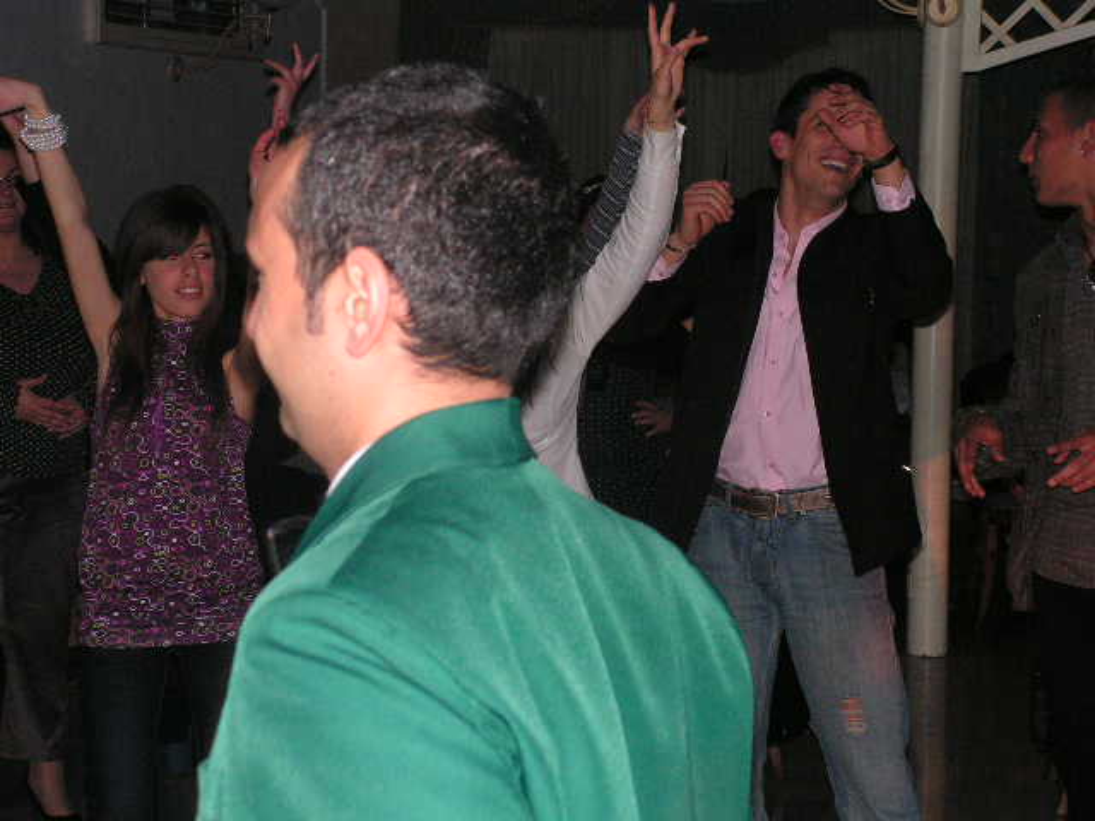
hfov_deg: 22.5
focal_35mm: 87
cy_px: 410
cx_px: 548
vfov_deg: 17.0
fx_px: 2752
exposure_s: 1/100
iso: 200
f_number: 3.3
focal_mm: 14.5
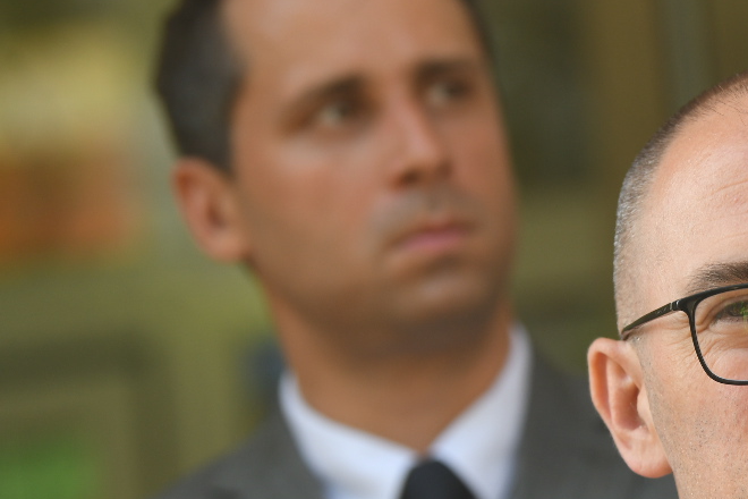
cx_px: 845
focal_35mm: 319
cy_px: 380
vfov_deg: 4.3
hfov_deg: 6.4
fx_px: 6628
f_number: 4
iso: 320
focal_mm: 130
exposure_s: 1/400
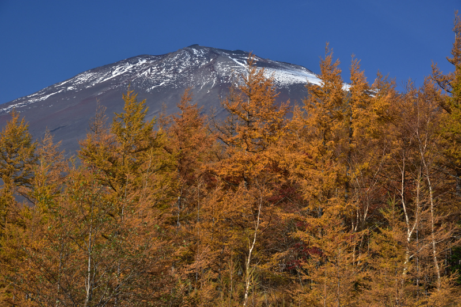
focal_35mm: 93
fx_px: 1191
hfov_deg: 21.9
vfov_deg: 14.7
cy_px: 154
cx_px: 230
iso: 400
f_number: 9.5
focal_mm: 62
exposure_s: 1/250
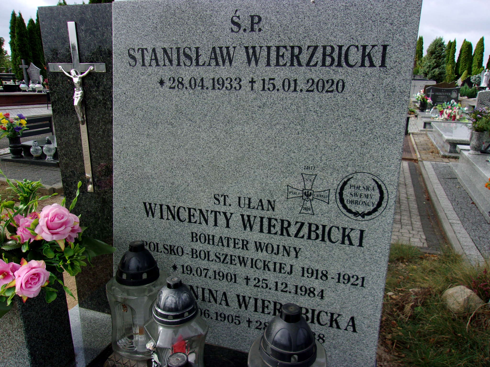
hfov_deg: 65.3
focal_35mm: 27
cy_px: 184
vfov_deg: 51.4
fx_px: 382
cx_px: 245
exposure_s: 1/50
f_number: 10.4
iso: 80
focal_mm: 4.9
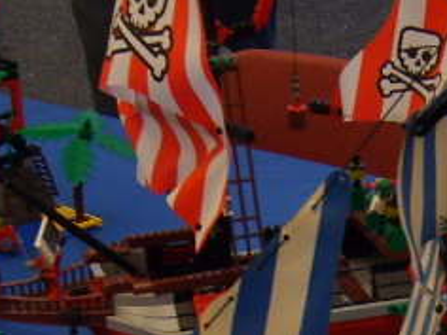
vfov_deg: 9.6
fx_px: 1963
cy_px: 452
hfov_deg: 12.8
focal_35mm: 152
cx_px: 466
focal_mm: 5.8
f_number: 2.8
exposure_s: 1/30
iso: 100
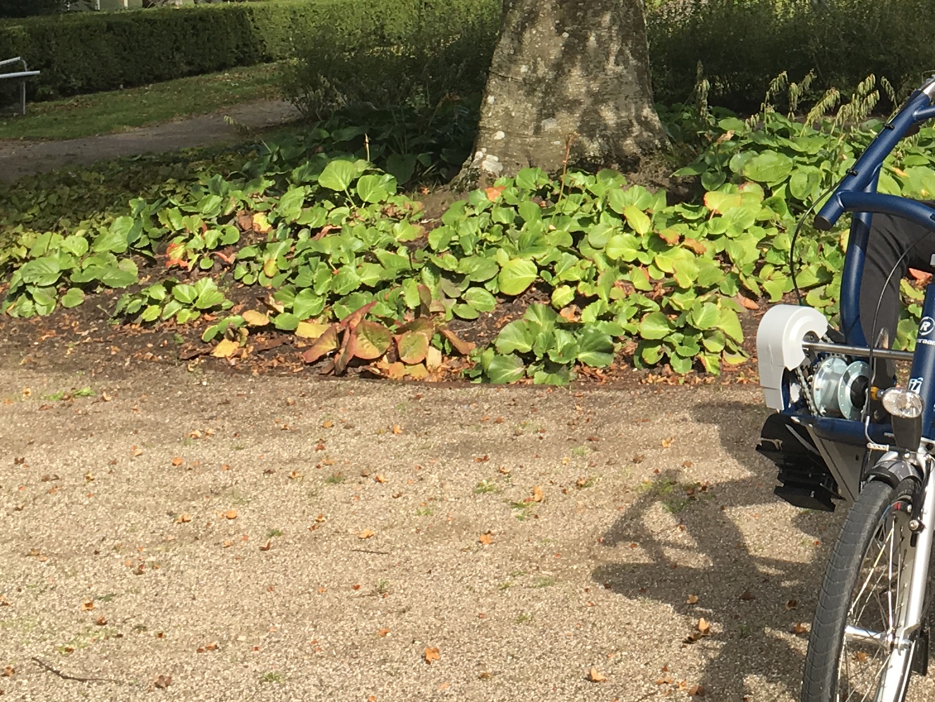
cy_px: 47
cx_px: 964
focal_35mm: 79
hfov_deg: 23.5
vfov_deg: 18.3
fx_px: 2134
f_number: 2.2
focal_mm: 4.15
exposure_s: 1/680
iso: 25
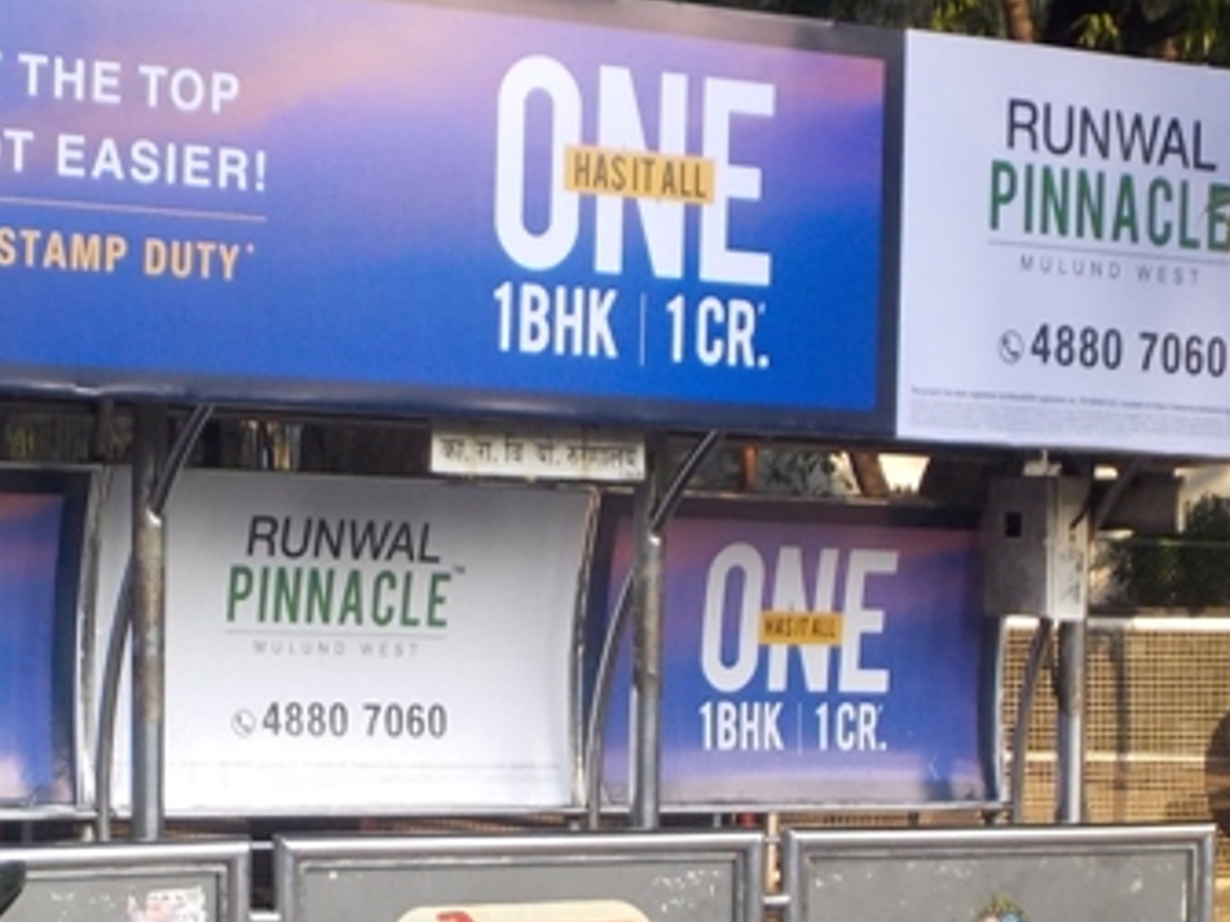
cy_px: 849
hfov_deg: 17.5
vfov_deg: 13.1
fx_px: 3980
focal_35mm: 112
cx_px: 472
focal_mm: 6.4
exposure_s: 1/125
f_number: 4.2
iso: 125
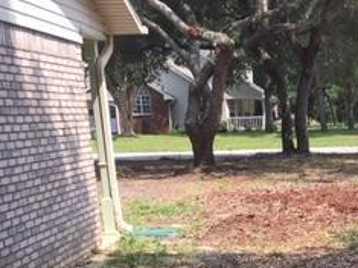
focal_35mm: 79
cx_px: 367
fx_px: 817
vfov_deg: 18.0
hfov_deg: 23.6
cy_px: 292
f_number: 2.2
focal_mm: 4.15
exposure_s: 1/641
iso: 25
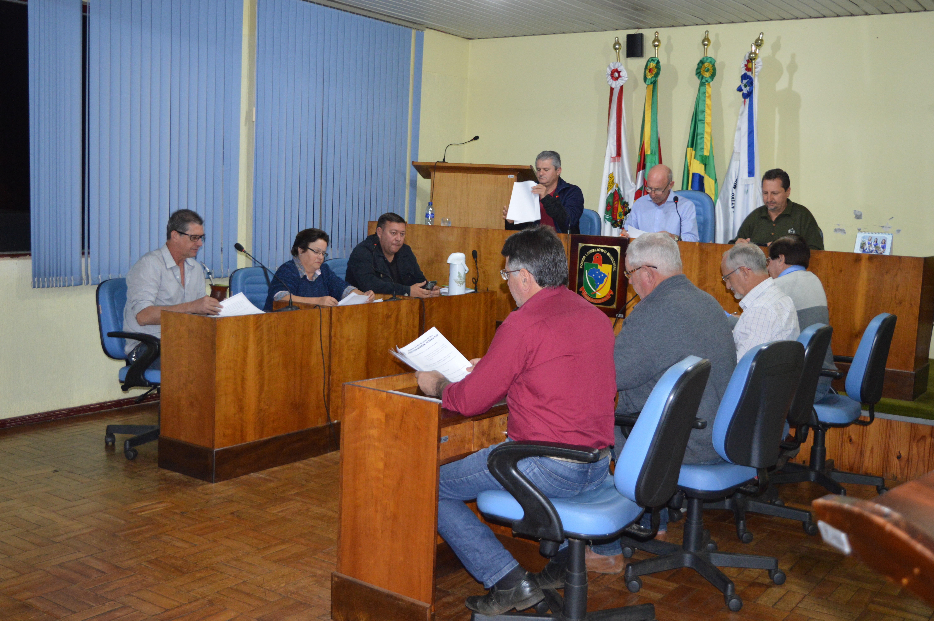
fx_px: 1011
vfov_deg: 34.1
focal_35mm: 39
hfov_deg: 49.6
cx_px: 467
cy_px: 310
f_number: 4
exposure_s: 1/60
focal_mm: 26
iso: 1100
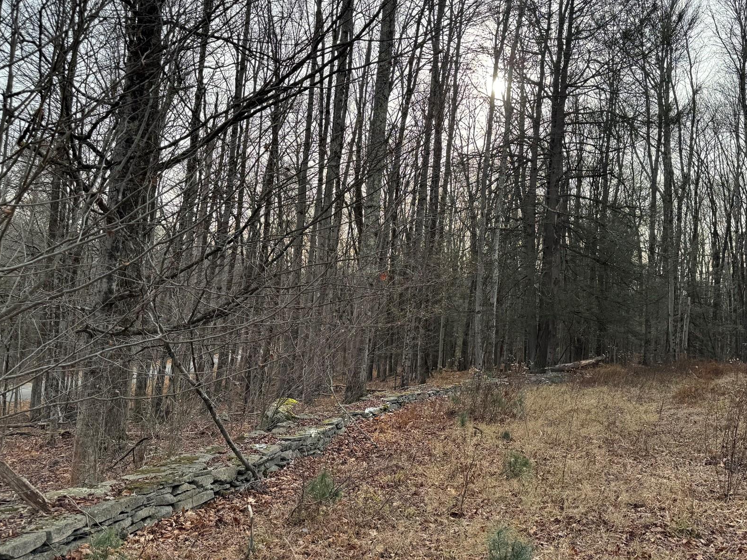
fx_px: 669
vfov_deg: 45.4
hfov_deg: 58.3
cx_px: 408
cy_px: 255
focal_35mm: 31
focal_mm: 6.76
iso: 80
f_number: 1.78
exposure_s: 1/1151
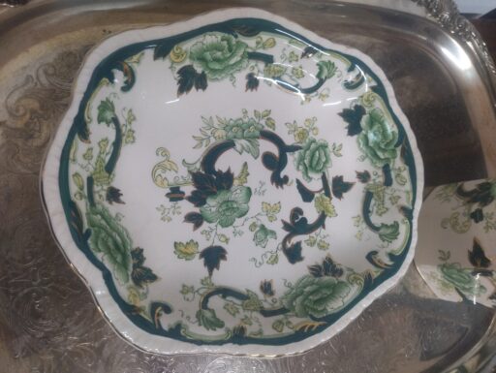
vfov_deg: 51.4
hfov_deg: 65.3
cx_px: 248
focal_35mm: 27
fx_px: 387
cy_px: 186
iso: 331
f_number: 1.79
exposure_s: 1/33
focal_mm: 4.74
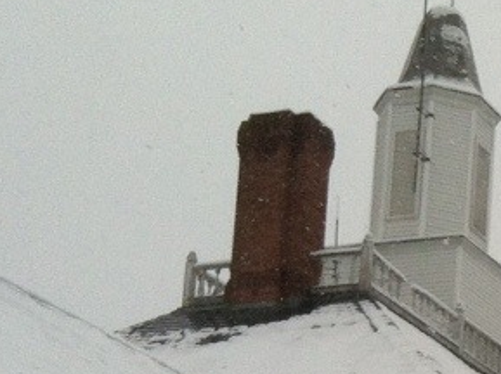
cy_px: 625
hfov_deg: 11.6
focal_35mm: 157
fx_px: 2269
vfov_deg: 9.1
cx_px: 922
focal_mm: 3.85
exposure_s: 1/1765
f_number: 2.8
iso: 80
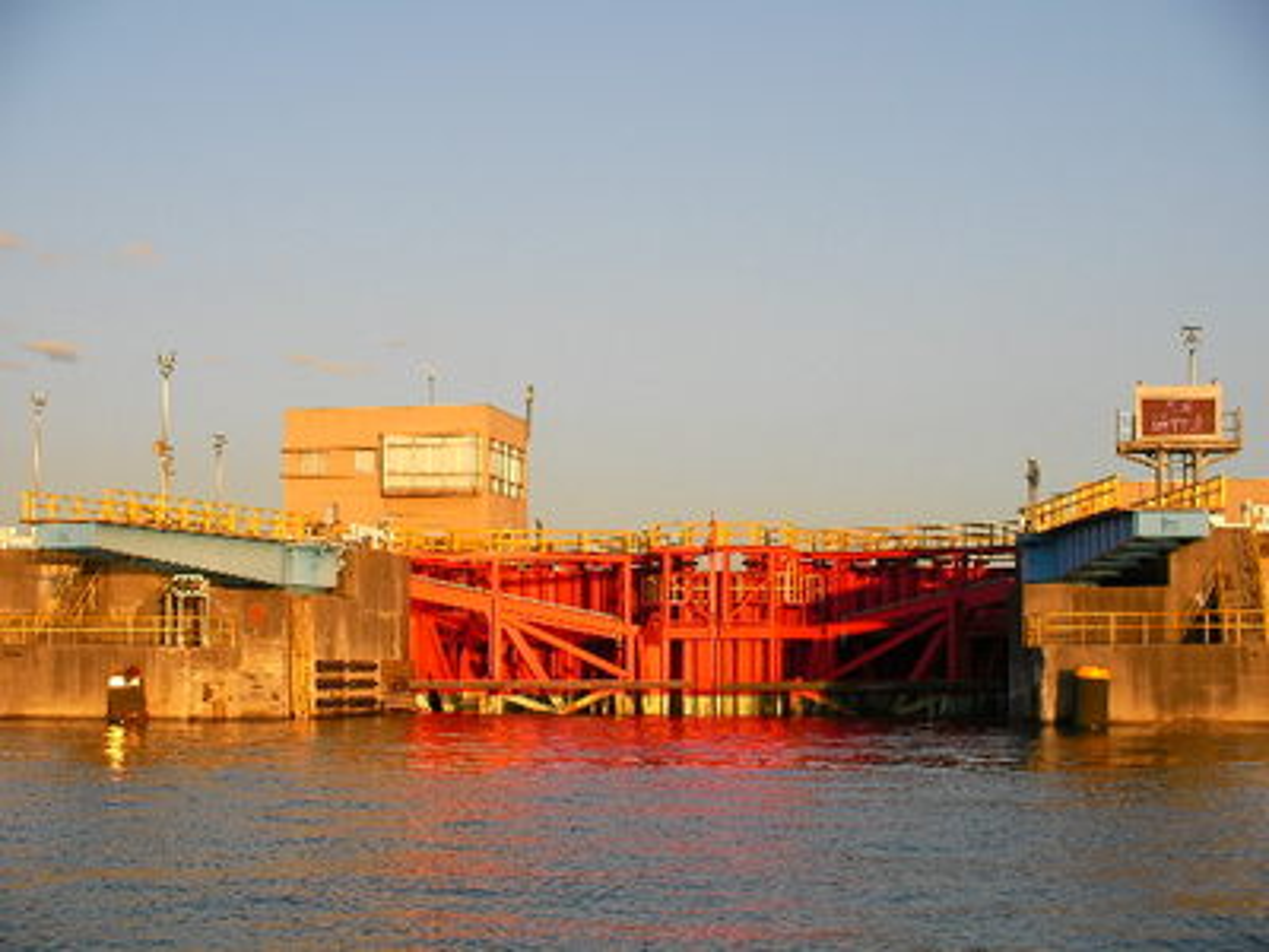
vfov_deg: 23.3
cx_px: 634
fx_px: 2310
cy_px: 476
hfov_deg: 30.7
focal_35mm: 63
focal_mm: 10.5
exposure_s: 1/257
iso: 50
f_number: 3.6
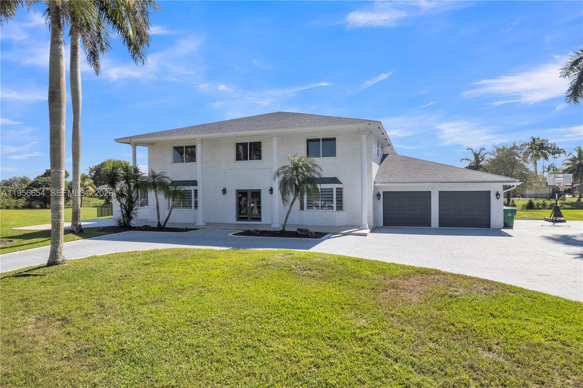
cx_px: 292
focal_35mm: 22
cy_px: 194
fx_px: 356
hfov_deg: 78.6
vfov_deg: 57.2
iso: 110
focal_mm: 8.38
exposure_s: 1/3000
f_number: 2.8
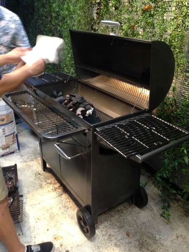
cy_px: 126
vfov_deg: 55.4
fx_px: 240
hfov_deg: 42.9
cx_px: 94
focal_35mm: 33
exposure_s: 1/15
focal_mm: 4.12
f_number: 2.4
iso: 500
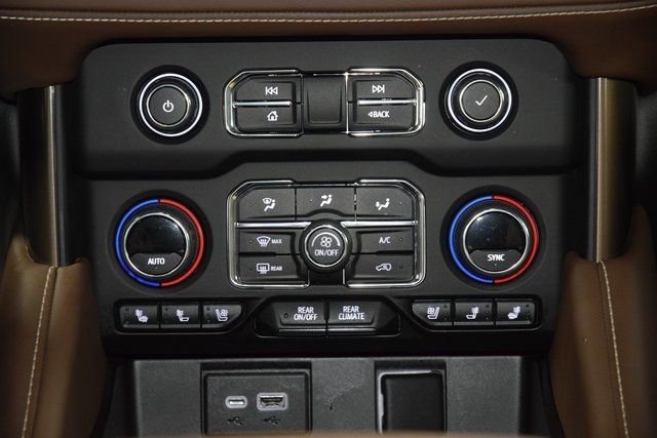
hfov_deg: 19.5
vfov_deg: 13.0
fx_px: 1917
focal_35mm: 105
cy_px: 219
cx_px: 328
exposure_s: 1/30
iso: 2200
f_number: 4.5
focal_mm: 70
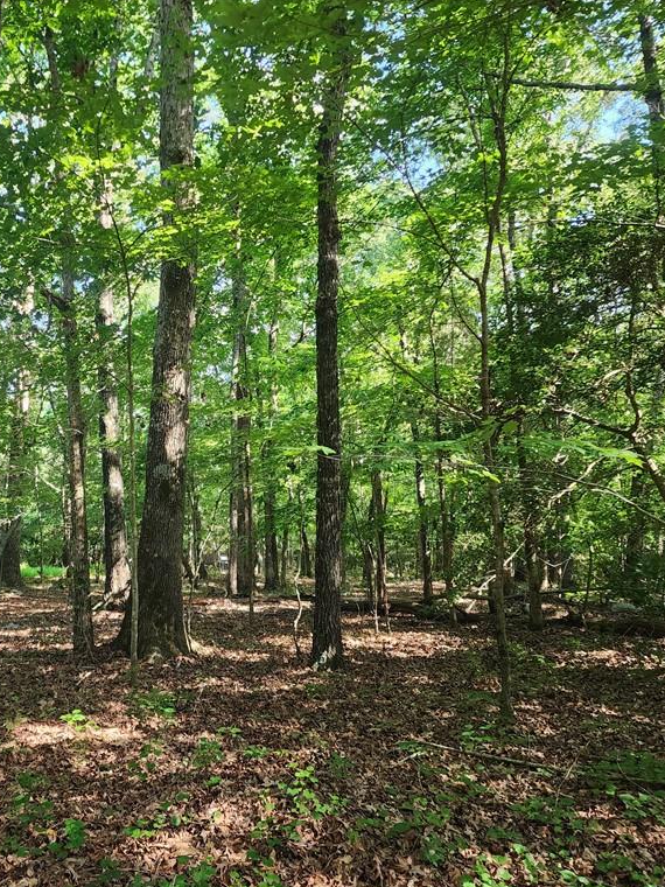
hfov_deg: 44.3
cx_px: 188
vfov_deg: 58.4
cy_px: 446
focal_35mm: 31
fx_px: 794
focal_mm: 6.4
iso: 160
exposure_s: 1/180
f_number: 1.8
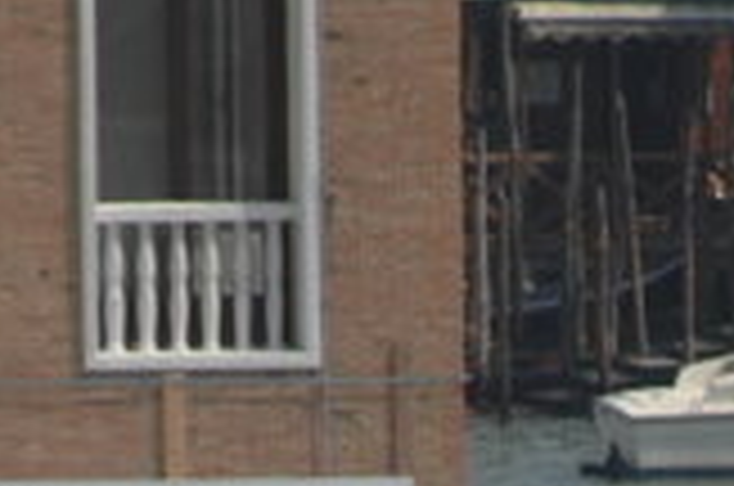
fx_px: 40596
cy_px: 1602
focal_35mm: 1995
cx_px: 1630
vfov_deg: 0.7
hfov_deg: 1.0
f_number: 7.1
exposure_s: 1/400
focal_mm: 200
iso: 100
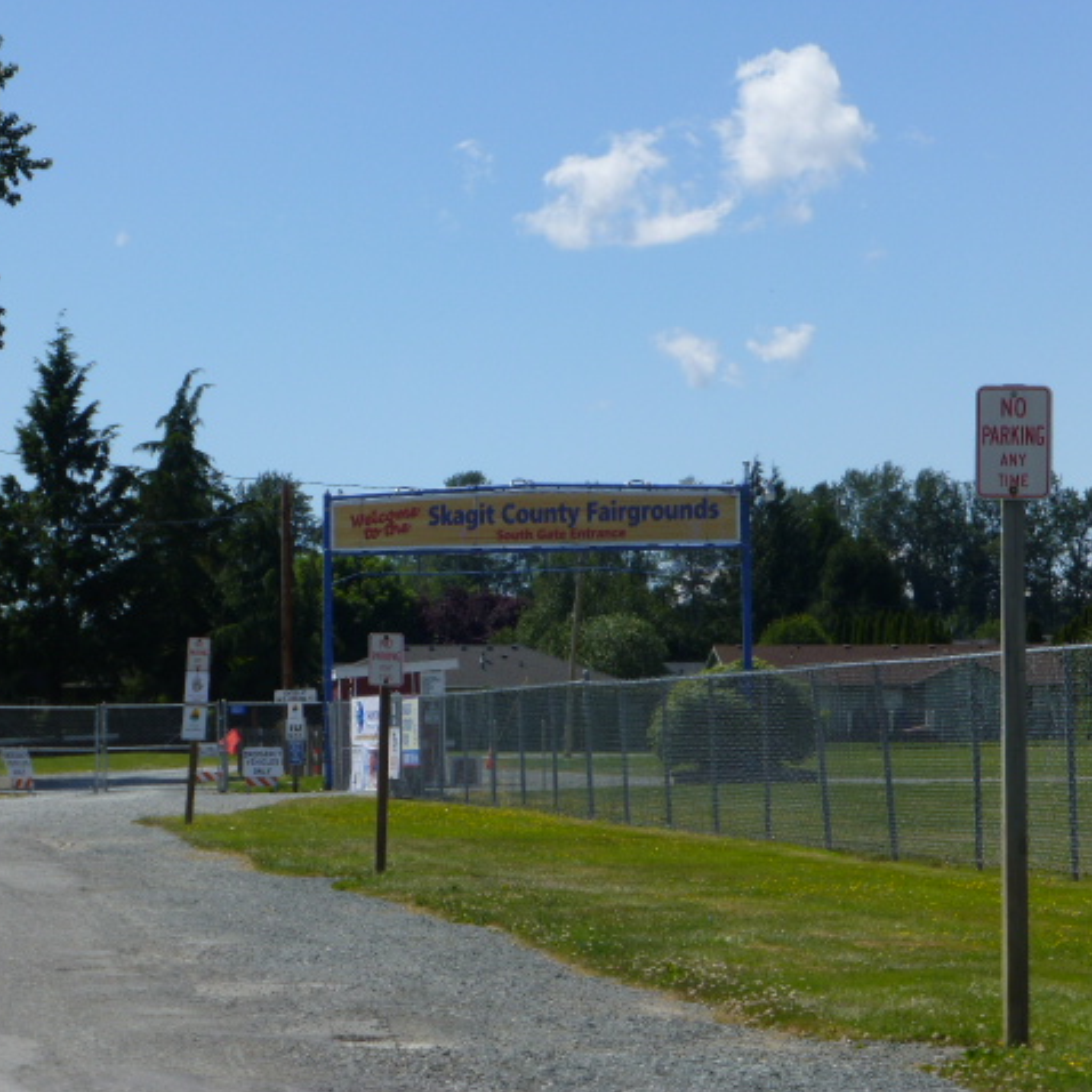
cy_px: 546
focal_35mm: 129
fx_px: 4604
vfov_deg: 13.5
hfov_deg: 13.5
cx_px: 475
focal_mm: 19.4
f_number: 5.3
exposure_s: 1/640
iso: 100
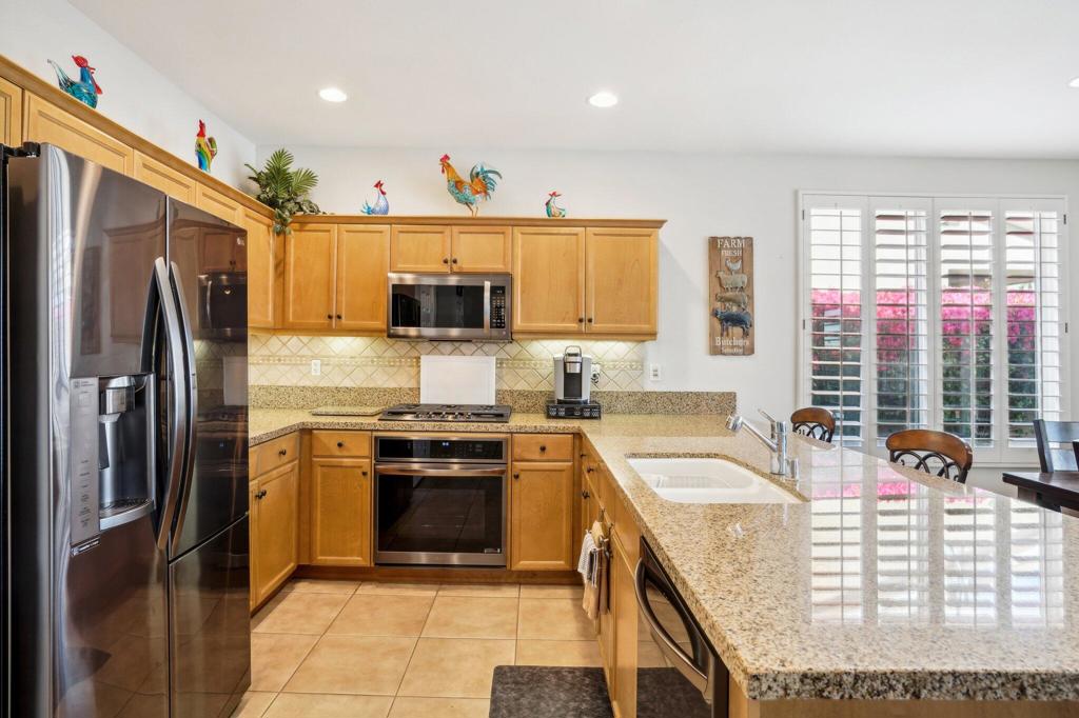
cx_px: 540
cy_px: 359
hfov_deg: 93.3
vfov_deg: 70.4
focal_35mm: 17
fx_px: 509
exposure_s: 1/8
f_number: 8
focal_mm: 17
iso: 400
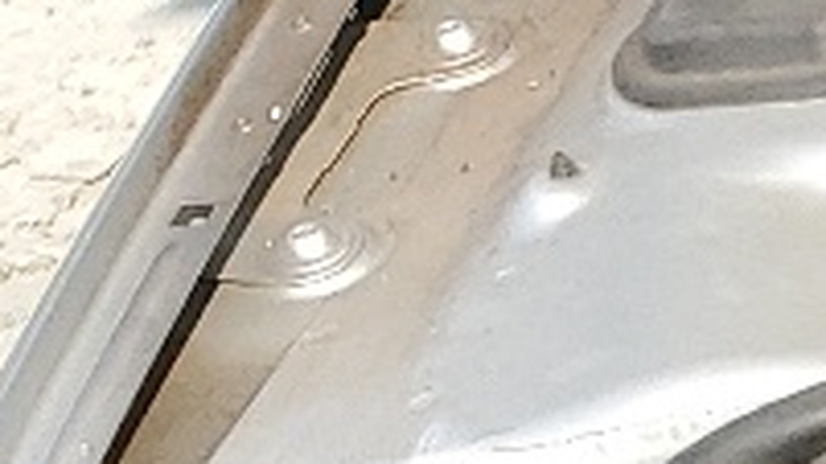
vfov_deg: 5.2
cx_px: 3127
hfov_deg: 7.4
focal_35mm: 225
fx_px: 4927
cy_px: 1150
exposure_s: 1/1429
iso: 50
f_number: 1.5
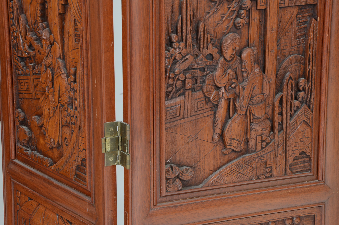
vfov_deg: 14.6
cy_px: 112
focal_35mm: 93
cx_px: 170
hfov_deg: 22.0
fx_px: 874
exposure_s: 1/100
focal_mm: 62
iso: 500
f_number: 9
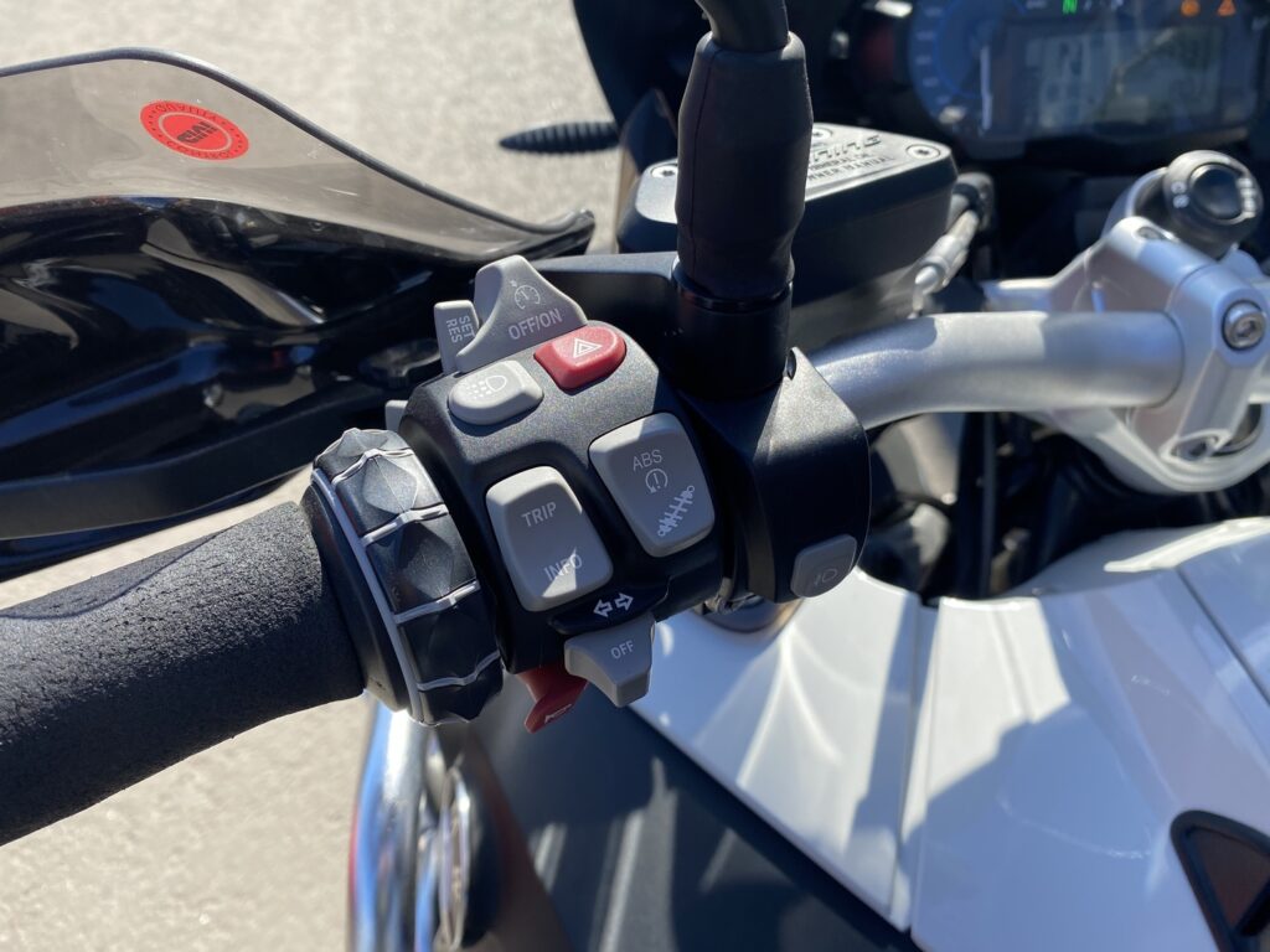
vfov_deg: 53.1
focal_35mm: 26
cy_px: 476
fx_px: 954
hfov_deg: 67.3
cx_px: 635
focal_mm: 4.25
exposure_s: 1/1043
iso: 32
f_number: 1.8
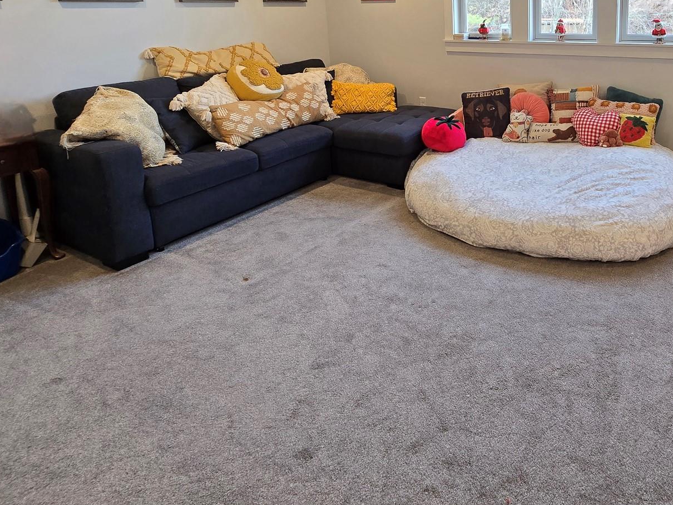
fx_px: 428
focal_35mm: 22
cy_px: 92
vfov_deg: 56.1
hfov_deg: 71.3
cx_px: 503
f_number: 2.2
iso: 125
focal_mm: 2.2
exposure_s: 1/60.2
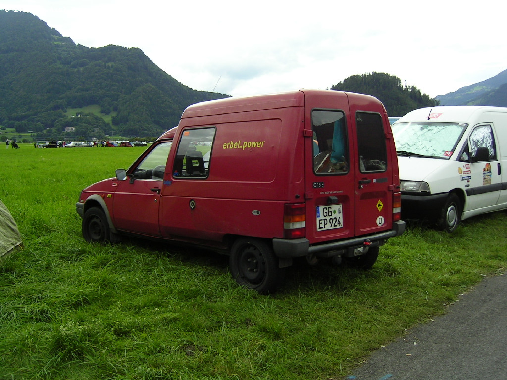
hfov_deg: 51.4
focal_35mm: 36
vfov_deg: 39.7
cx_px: 254
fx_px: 527
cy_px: 190
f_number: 2.8
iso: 50
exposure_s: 1/540
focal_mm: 5.6
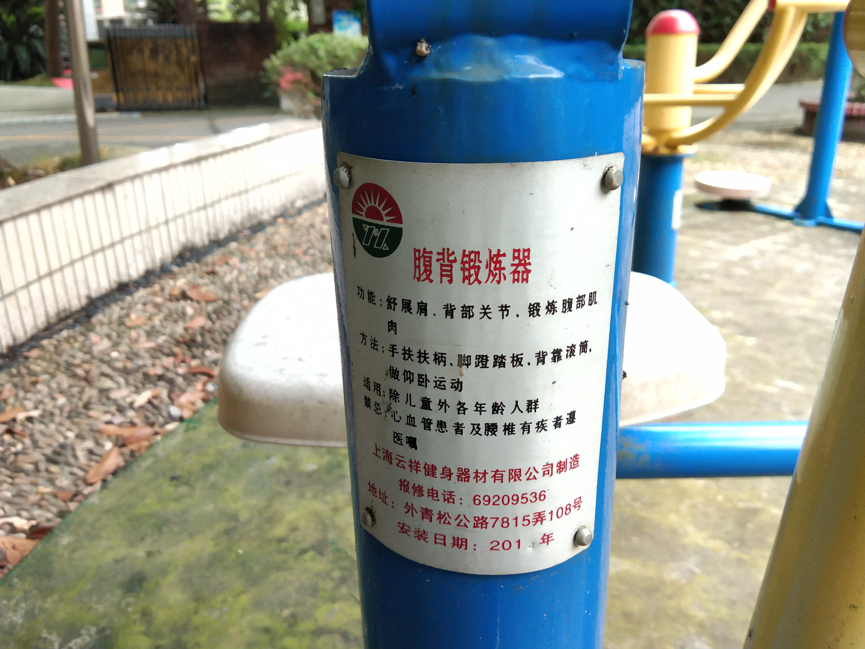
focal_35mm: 31
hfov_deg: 58.4
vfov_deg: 45.4
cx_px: 432
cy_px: 324
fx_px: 775
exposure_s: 1/50
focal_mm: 3.69
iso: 160
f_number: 2.2
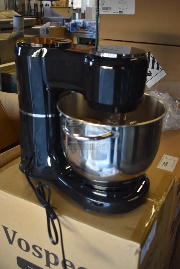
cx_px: 90
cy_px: 134
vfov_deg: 51.3
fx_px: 281
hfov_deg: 35.5
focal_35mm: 38
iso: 800
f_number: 4
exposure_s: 1/125
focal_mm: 25
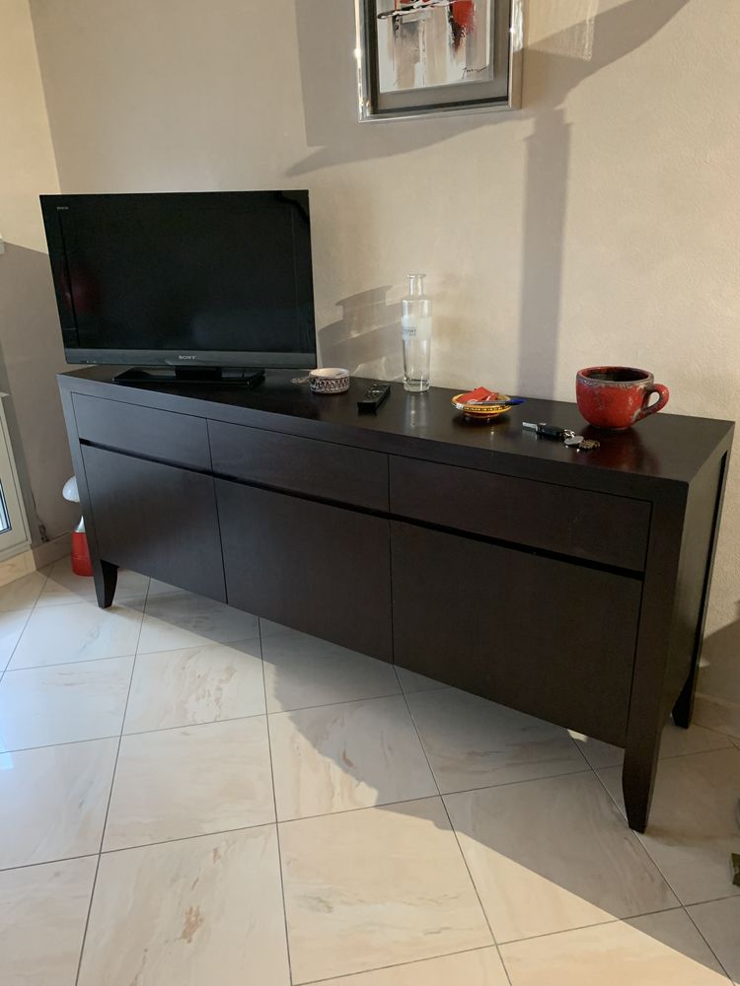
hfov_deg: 53.1
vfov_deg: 67.3
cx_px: 370
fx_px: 741
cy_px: 493
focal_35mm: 26
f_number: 1.8
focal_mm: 4.25
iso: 500
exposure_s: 1/25
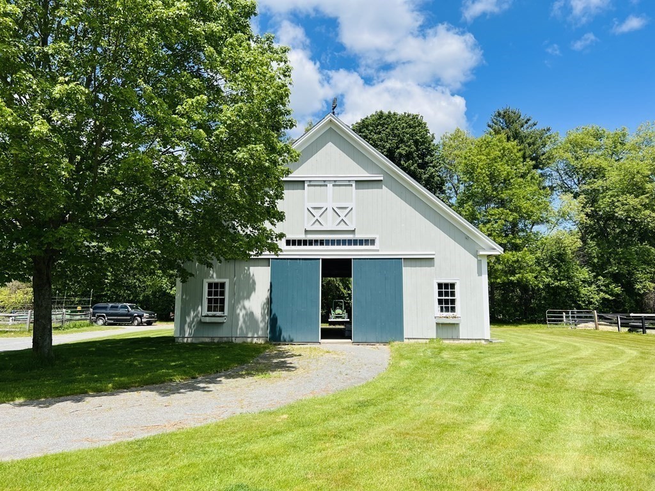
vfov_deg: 53.1
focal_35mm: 26
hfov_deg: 67.3
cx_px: 328
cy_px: 246
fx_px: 492
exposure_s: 1/3831
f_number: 1.5
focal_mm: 5.7
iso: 50
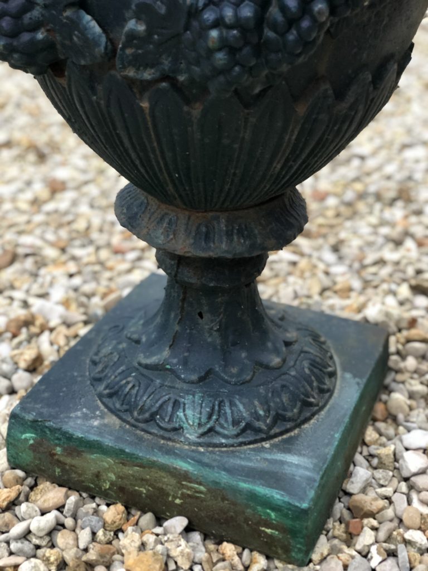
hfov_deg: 28.0
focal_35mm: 52
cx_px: 214
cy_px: 286
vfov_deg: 36.8
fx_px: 857
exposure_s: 1/24
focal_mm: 6
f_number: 2.4
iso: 160
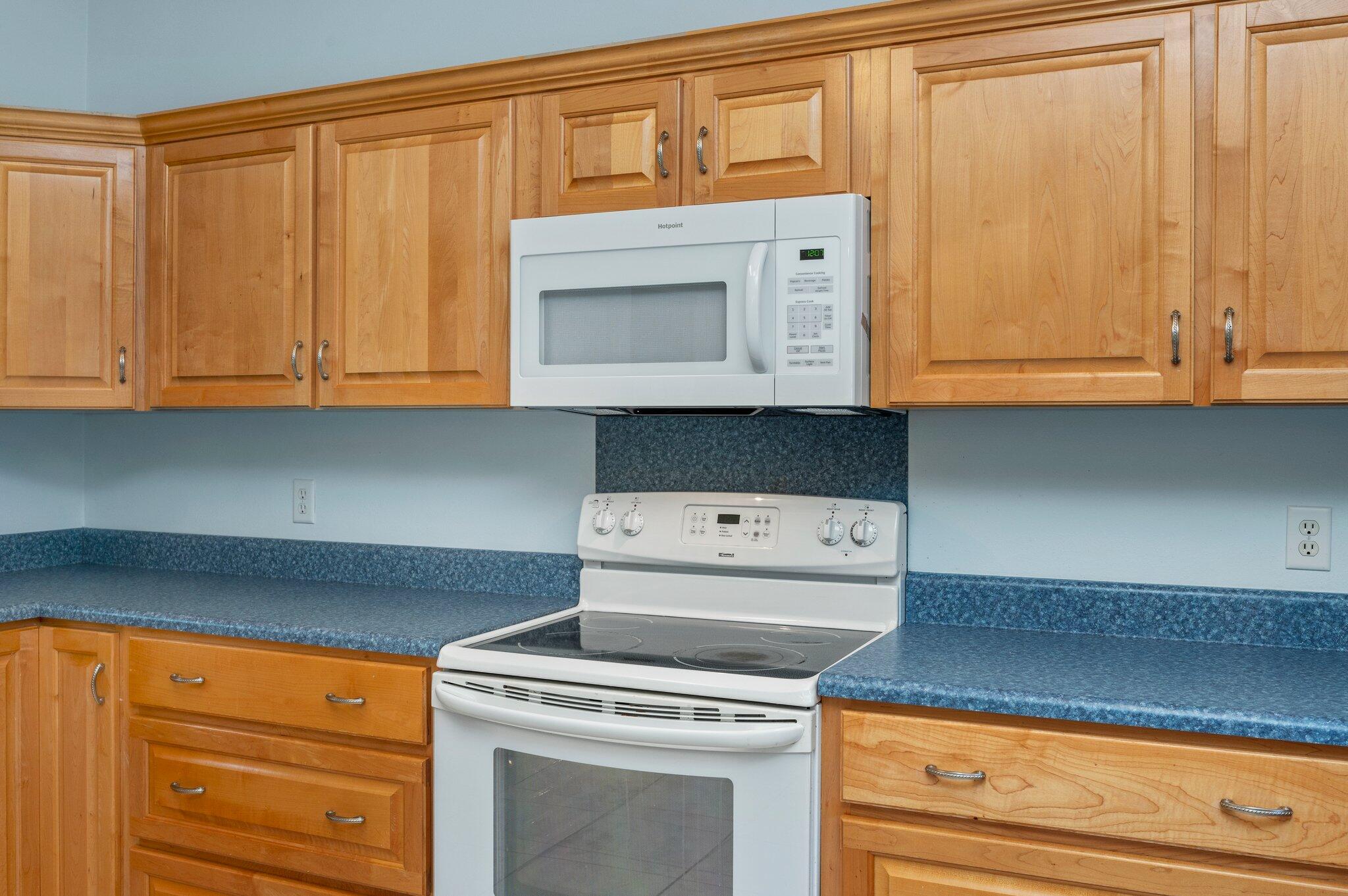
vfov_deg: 43.5
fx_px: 1122
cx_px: 674
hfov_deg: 62.0
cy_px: 448
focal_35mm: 30
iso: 400
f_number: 9
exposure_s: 1/25
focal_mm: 30
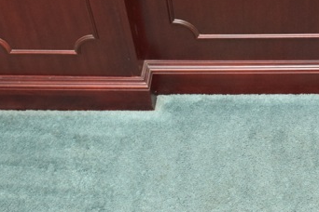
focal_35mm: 79
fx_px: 700
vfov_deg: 16.0
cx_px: 284
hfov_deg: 25.0
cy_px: -91
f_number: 5.6
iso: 800
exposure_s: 1/100
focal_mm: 18
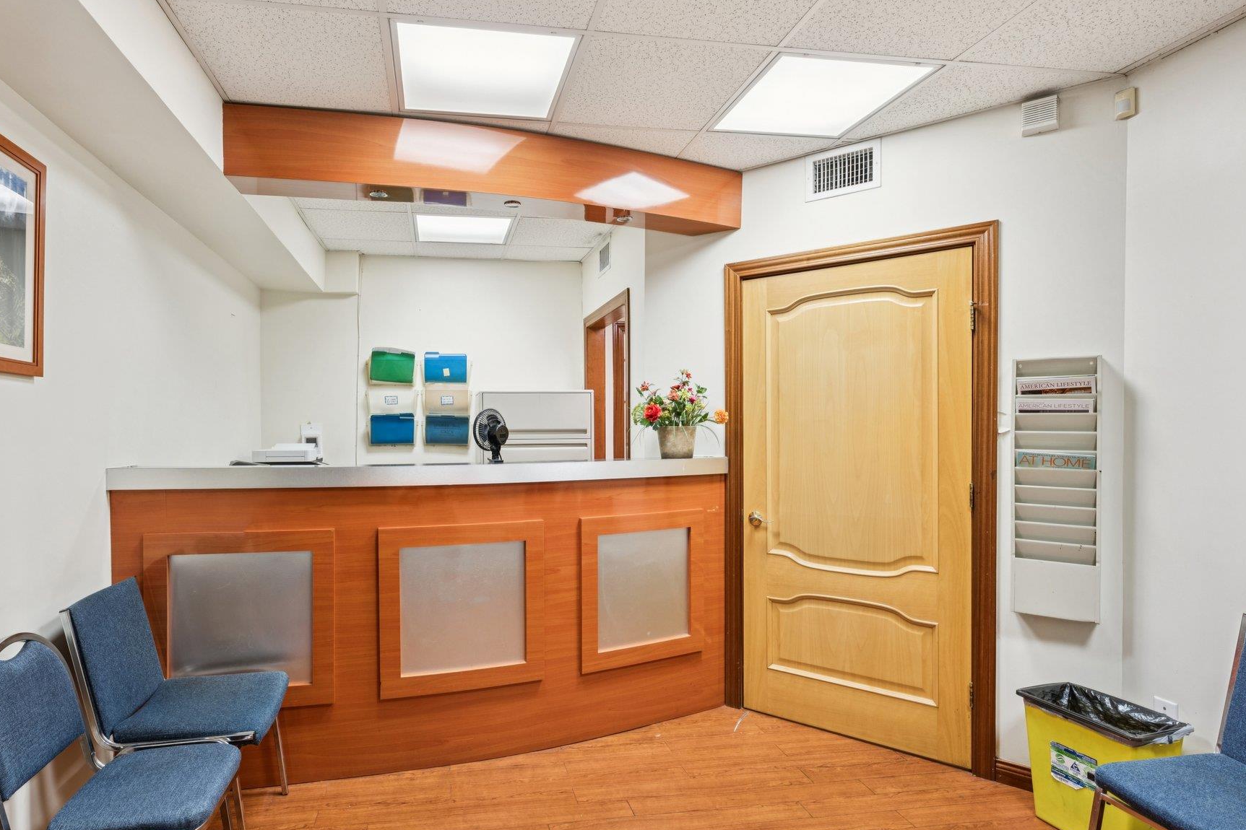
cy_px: 429
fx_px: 658
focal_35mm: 19
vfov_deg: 64.5
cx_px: 537
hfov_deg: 86.4
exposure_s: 1/15
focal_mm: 16
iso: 400
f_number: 5
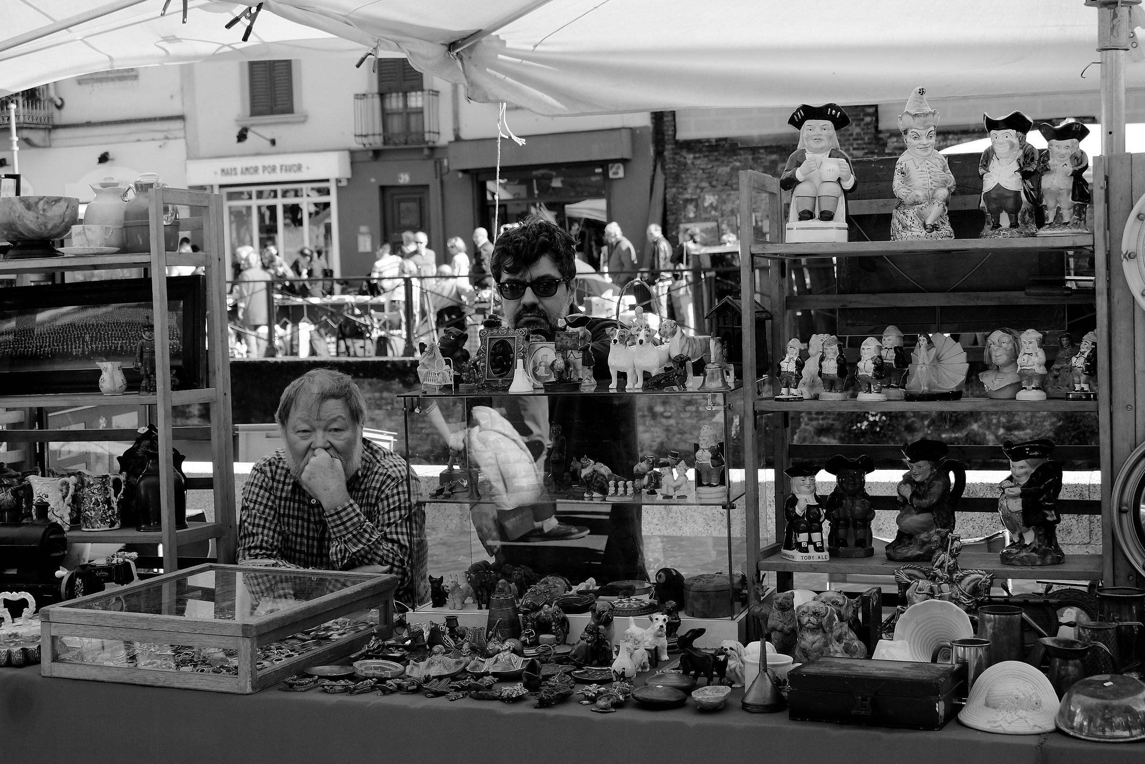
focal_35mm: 58
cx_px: 572
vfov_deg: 23.4
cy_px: 382
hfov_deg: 34.5
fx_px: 1845
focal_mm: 38.7
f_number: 5.6
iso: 400
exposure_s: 1/300
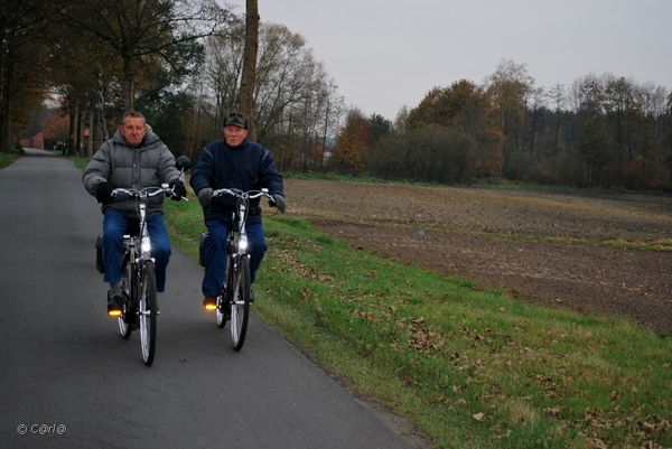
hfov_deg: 33.4
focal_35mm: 60
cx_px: 336
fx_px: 1121
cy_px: 224
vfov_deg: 22.7
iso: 220
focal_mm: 40
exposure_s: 1/60
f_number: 5.3
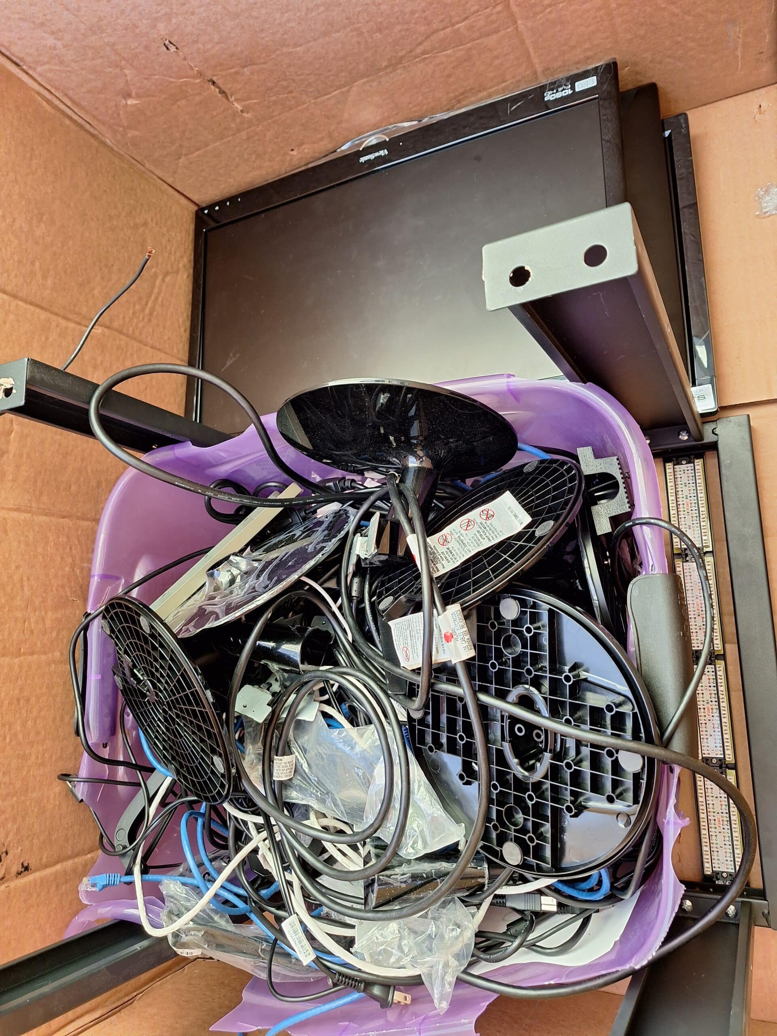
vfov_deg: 73.9
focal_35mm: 23
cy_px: 518
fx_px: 688
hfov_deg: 58.9
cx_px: 388
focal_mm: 5.54
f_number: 1.8
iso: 100
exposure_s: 1/40
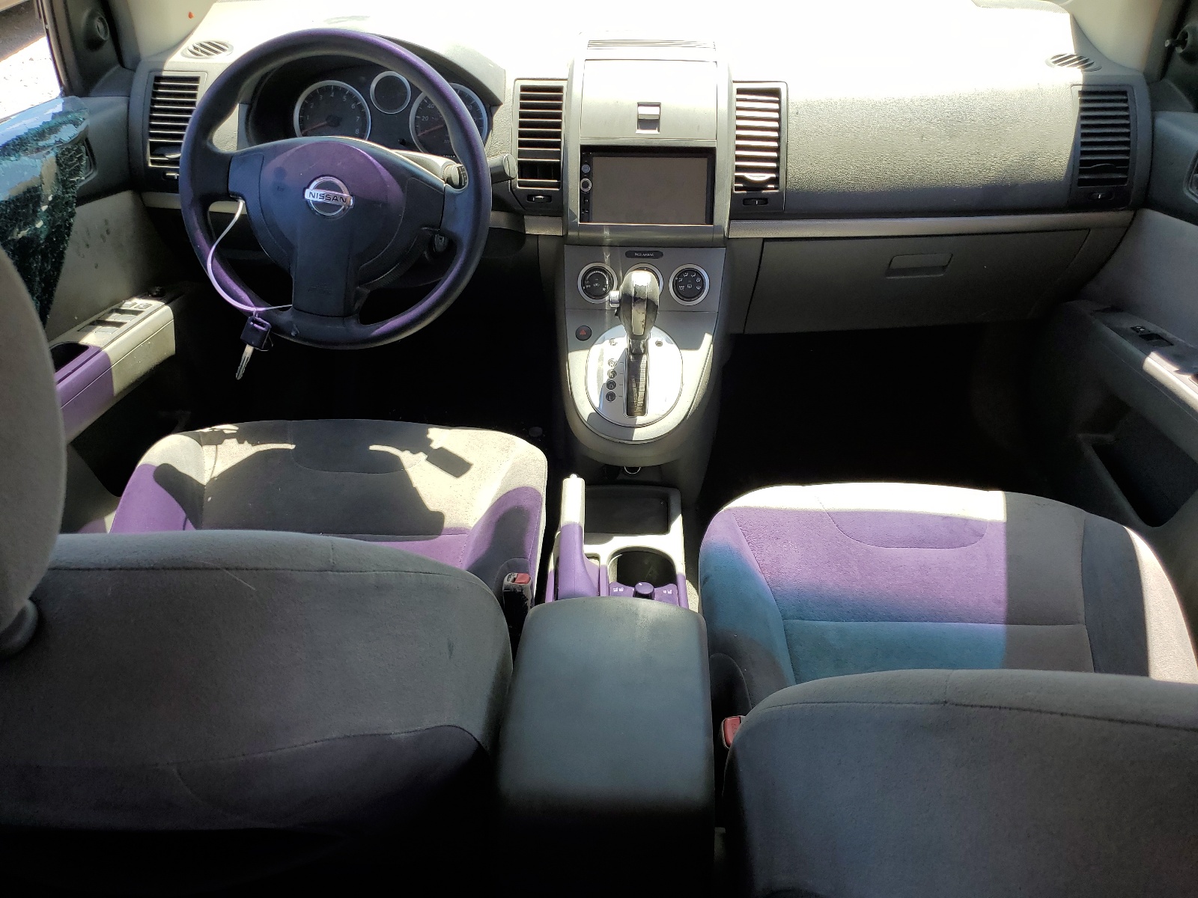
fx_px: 900
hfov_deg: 67.3
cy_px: 449
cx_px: 599
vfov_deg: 53.1
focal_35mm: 26
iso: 50
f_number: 1.5
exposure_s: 1/526
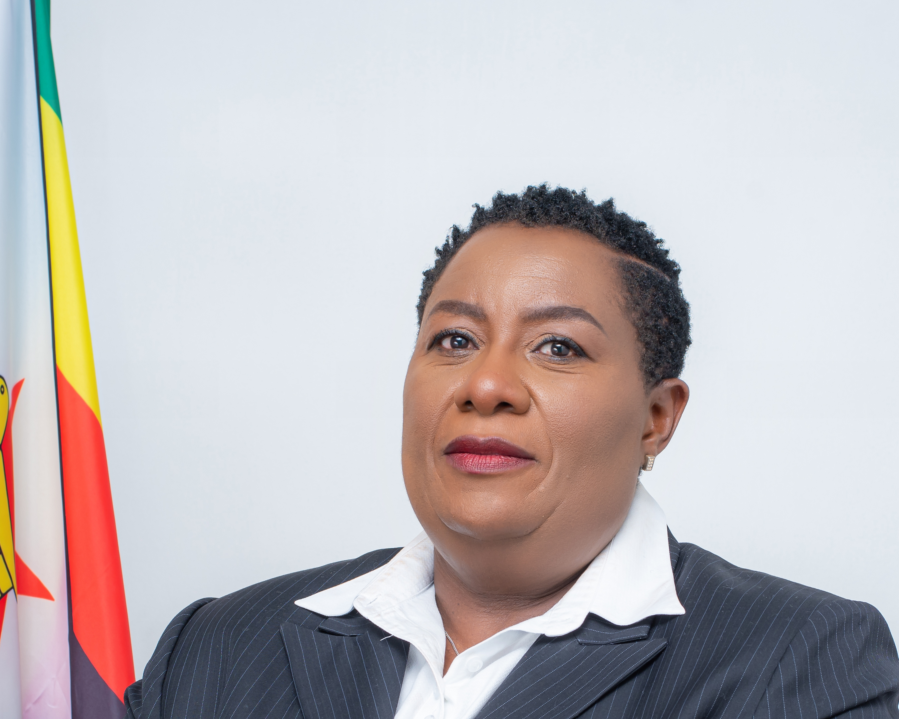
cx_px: 473
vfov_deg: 14.9
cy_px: 650
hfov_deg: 18.8
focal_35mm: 102
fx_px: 2714
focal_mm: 50
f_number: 8
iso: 100
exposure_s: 1/200
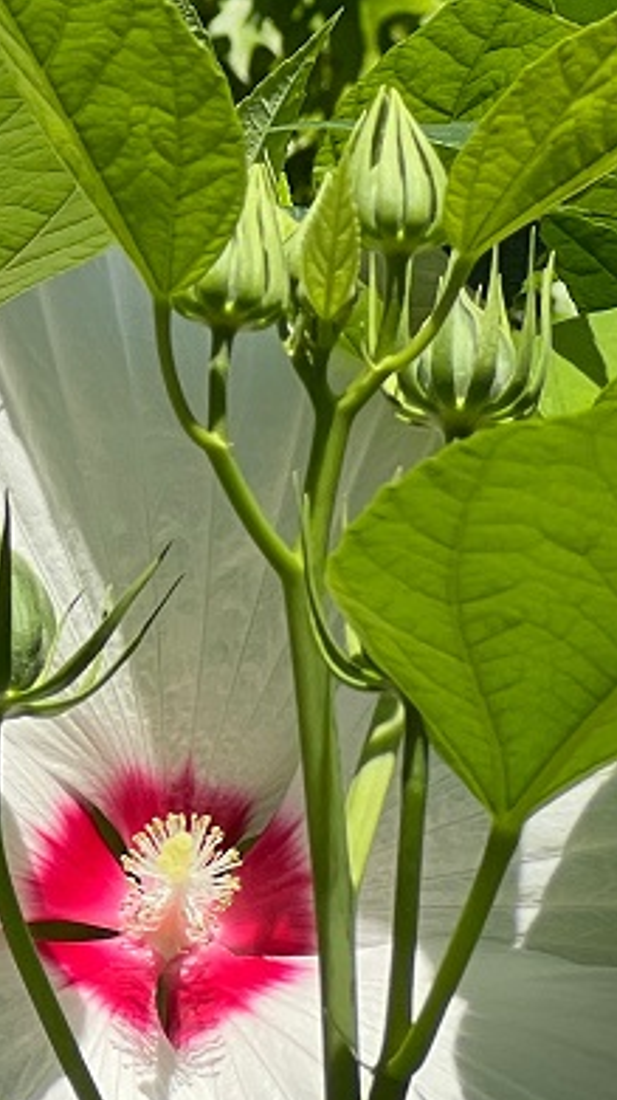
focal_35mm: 258
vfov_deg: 8.4
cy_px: 285
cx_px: -1071
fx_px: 7514
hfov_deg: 4.5
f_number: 2.8
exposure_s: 1/602
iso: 32
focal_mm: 9
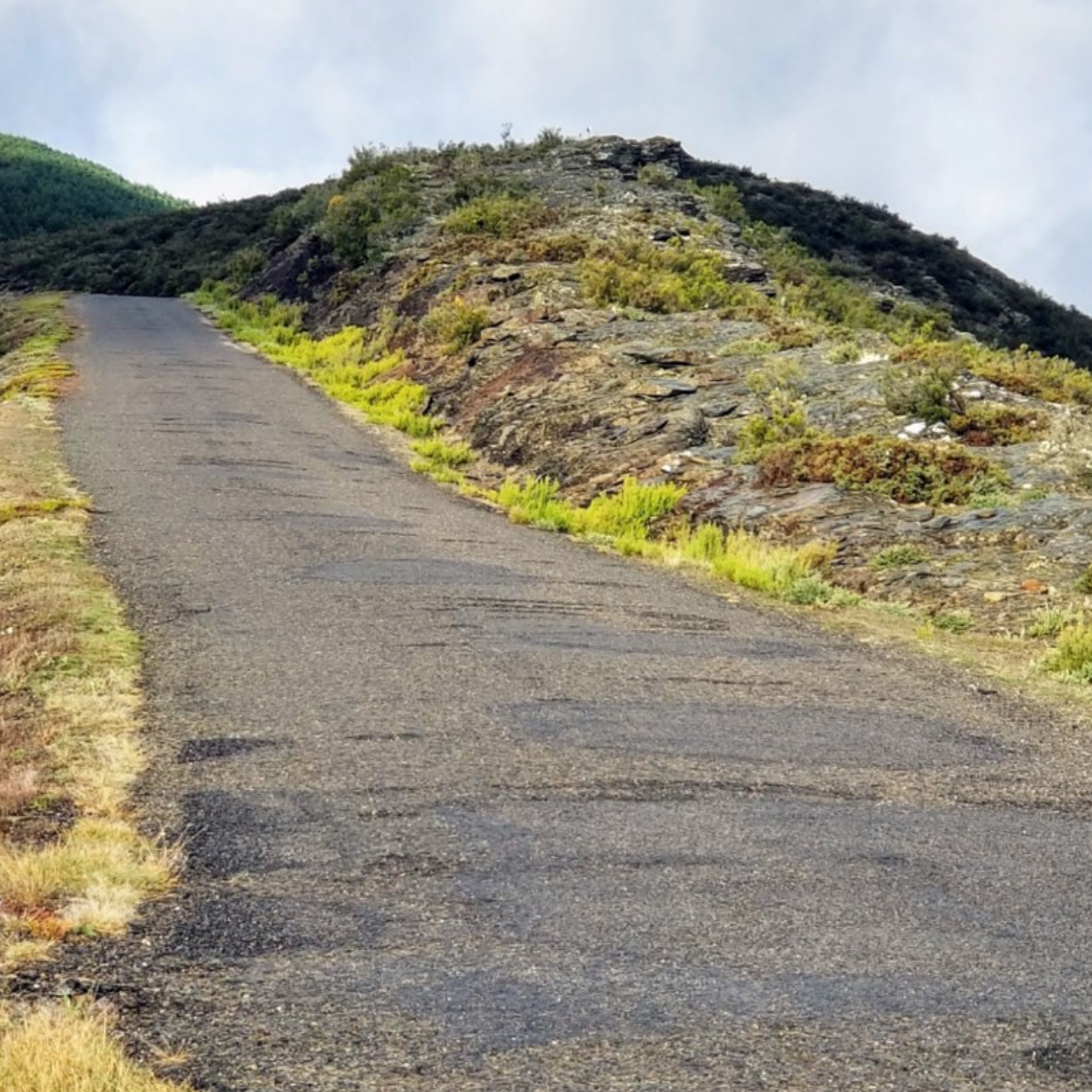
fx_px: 4140
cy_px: 526
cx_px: 474
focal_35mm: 116
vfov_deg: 15.0
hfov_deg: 15.0
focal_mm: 6
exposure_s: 1/530
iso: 25
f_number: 2.4
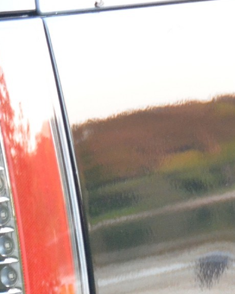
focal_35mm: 548
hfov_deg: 2.8
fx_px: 4768
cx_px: -141
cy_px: 292
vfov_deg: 3.5
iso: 1600
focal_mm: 90
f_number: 5.3
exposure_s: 1/40
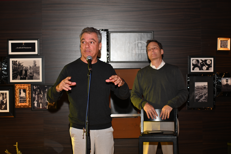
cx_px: 116
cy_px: 77
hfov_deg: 28.8
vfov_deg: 19.5
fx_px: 449
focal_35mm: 70
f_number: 2.8
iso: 640
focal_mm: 70
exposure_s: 1/60
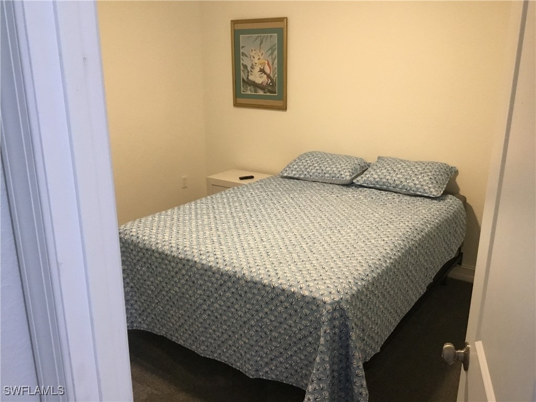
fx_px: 480
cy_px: 201
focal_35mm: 31
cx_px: 268
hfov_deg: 58.4
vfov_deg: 45.4
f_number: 2.4
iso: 200
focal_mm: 3.3
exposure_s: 1/30
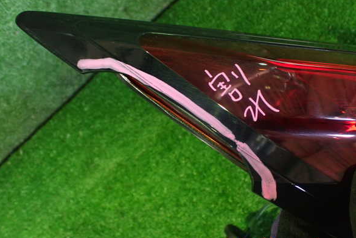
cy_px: 115
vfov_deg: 41.1
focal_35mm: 32
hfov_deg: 58.7
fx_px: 316
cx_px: 180
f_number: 2.3
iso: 1000
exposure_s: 1/30
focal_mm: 5.4
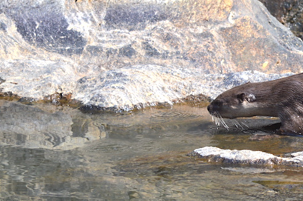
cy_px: 103
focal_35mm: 630
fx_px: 5296
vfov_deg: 2.2
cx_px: 280
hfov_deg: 3.3
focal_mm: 200
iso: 200
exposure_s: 1/500
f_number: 5.6
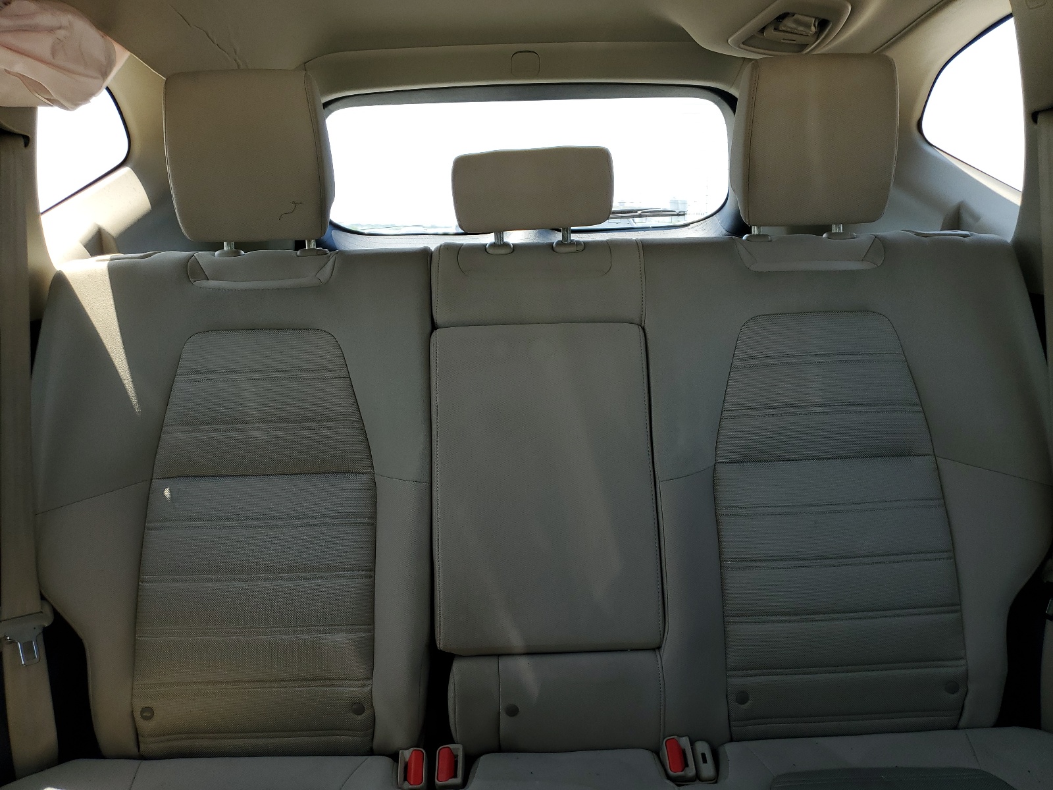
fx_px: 791
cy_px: 395
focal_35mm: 26
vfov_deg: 53.1
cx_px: 526
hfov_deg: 67.3
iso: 50
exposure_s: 1/192
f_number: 1.5
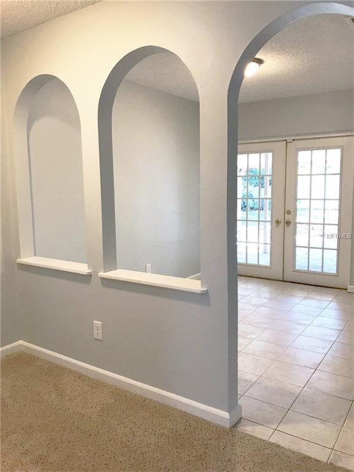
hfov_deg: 49.7
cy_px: 236
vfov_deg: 63.4
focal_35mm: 28
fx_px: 382
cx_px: 177
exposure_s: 1/30
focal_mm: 3.99
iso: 32
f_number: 1.8
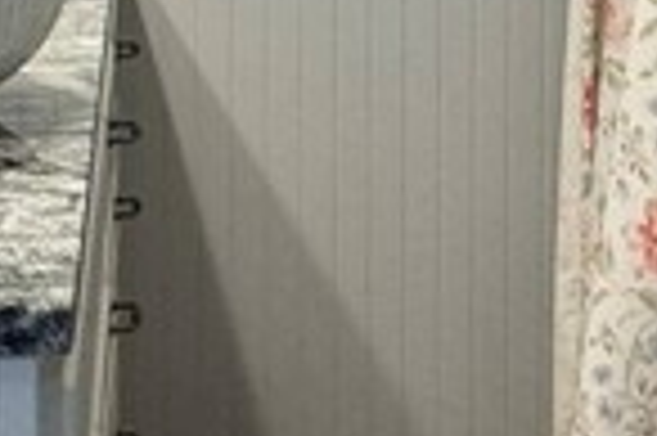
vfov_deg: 12.7
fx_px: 1859
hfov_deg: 20.0
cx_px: 243
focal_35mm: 102
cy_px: -211
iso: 160
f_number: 2.2
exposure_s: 1/120
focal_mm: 2.22
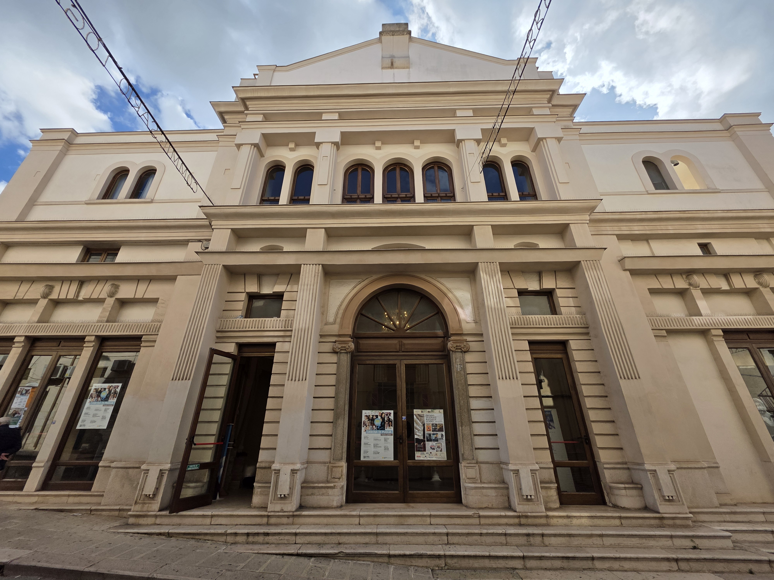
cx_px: 387
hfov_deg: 106.2
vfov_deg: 89.9
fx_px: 291
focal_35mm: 13
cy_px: 290
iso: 40
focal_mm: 2.2
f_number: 1.9
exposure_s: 1/2572
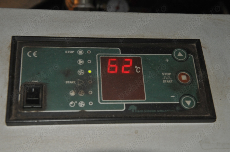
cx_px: 115
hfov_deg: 35.1
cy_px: 76
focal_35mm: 57
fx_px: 364
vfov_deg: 23.7
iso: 1600
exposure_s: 1/60
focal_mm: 38
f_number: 8
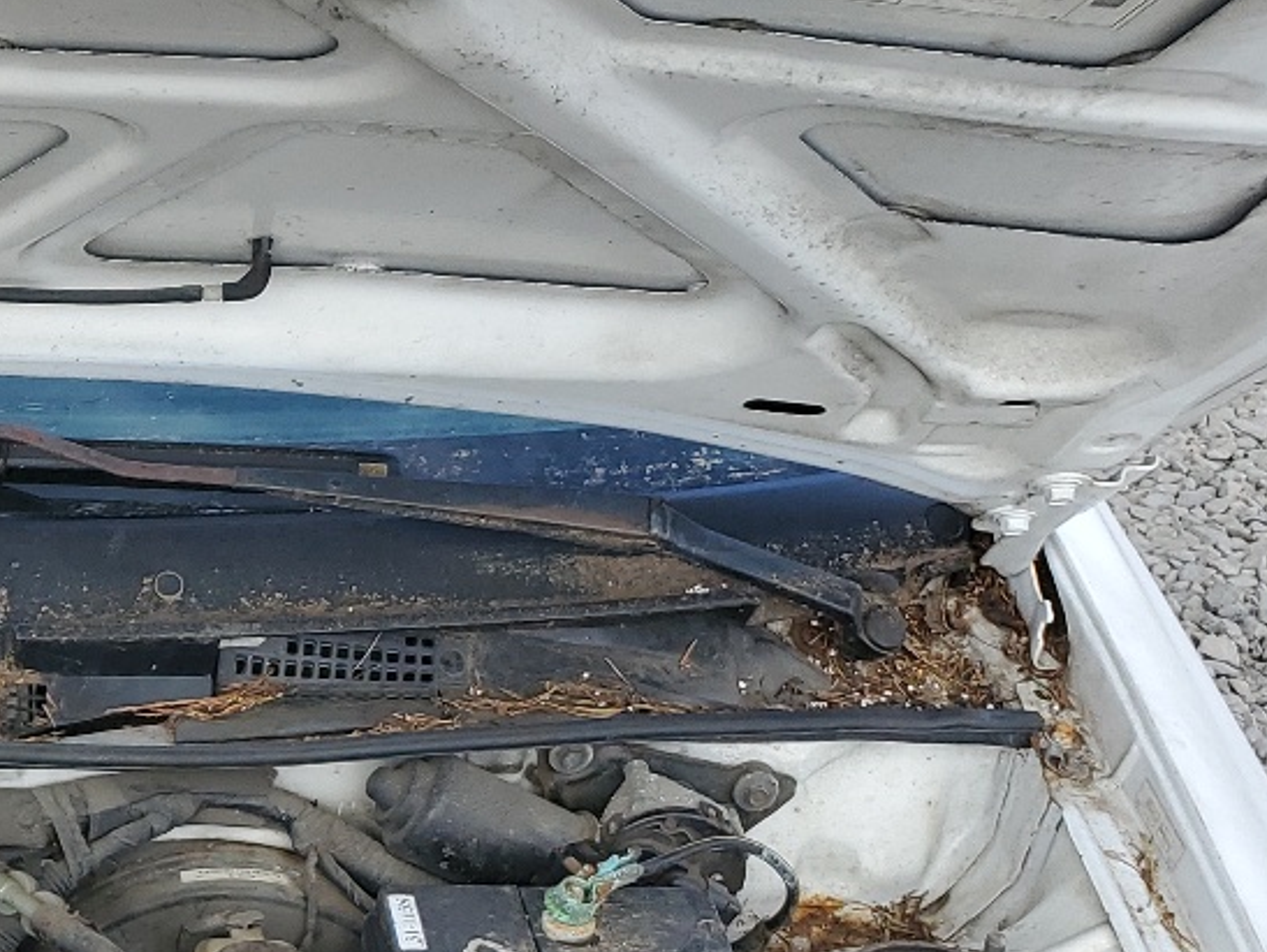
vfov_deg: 18.7
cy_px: 1042
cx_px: -195
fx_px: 2784
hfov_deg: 23.7
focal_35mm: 76
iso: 50
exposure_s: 1/909
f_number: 1.5
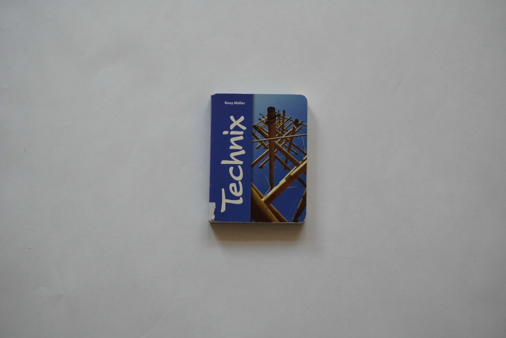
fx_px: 1054
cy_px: 169
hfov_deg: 27.0
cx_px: 253
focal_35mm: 75
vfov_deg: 18.2
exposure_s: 1/160
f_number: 5.6
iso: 1250
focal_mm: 50
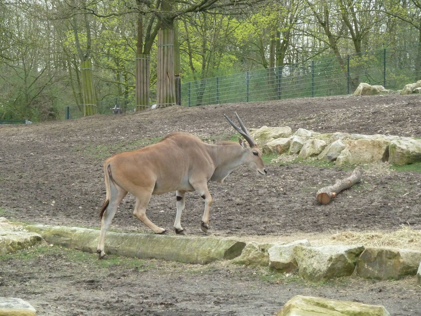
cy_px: 158
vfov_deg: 12.5
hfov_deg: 16.6
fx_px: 1447
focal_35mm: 119
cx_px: 210
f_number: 4.4
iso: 400
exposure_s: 1/200
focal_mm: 19.5
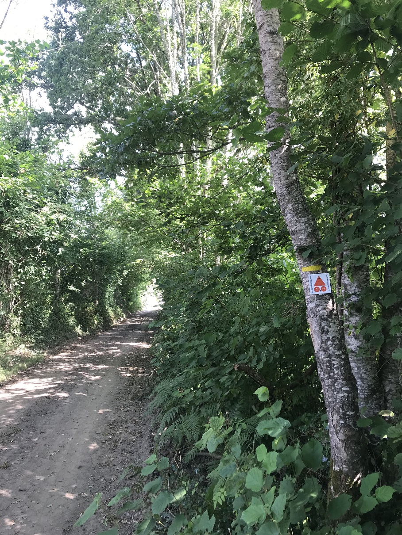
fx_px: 433
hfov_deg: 49.8
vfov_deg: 63.4
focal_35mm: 28
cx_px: 201
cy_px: 268
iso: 25
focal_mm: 3.99
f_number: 1.8
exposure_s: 1/100
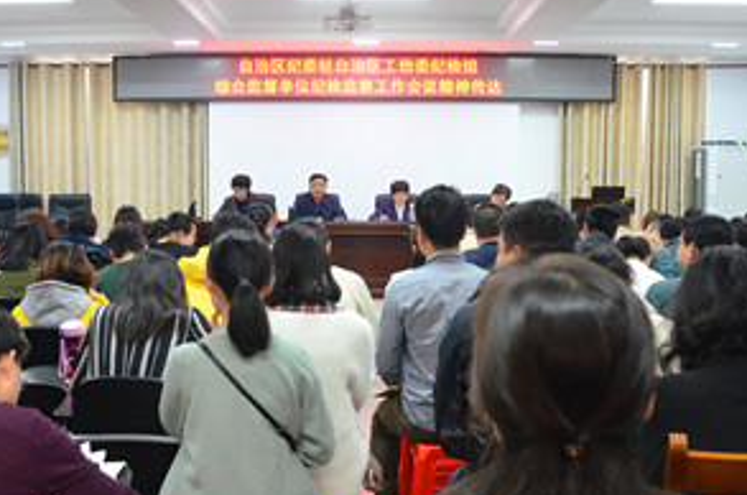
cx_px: 339
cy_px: 259
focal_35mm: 46
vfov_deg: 29.1
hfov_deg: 42.8
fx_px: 952
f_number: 4
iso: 3200
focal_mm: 18
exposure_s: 1/60
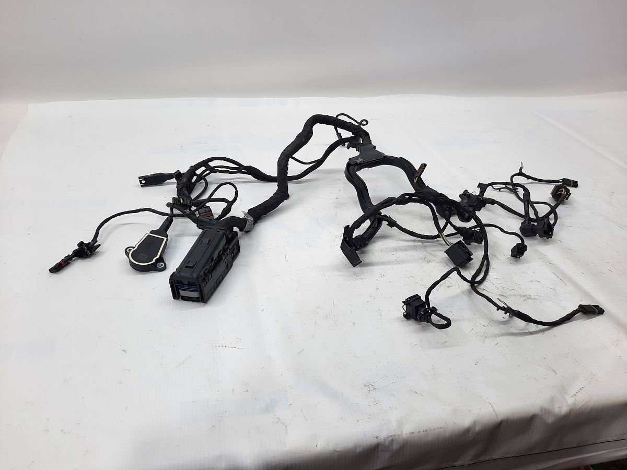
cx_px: 314
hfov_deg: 69.4
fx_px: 453
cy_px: 235
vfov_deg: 54.9
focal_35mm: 25
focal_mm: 4.6
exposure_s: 1/50
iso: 50
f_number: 2
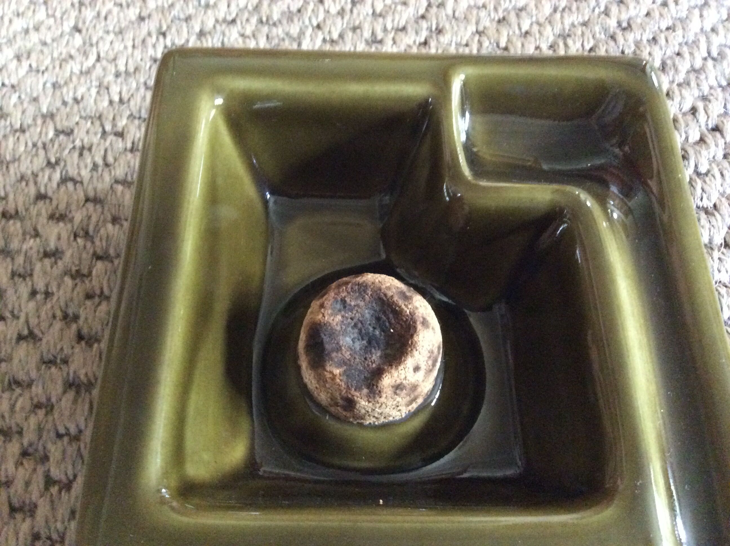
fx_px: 674
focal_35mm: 32
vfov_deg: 44.1
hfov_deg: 56.9
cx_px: 365
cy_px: 273
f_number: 2.4
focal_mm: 3.3
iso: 500
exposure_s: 1/17
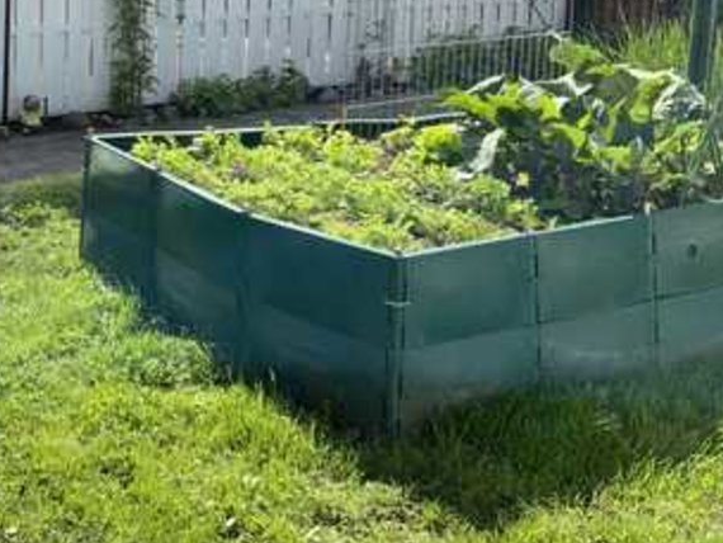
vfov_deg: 23.2
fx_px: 1275
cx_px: 5
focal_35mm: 61
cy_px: 19
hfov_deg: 29.6
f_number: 1.8
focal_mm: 3
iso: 16
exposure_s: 1/829
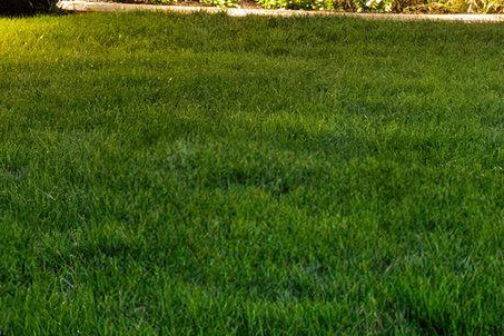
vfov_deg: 10.4
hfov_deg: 16.8
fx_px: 1708
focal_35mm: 122
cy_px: -328
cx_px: 325
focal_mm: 18
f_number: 8
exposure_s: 6
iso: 800
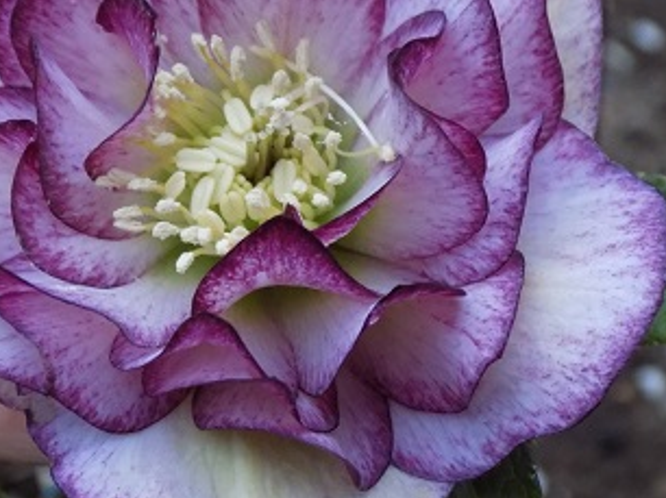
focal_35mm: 102
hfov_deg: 19.3
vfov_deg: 14.4
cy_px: 146
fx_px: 1961
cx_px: 270
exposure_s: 1/25
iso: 400
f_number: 4.1
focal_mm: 11.5
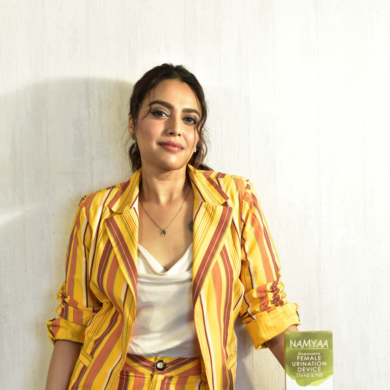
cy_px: 272
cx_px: 196
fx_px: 816
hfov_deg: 26.9
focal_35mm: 64
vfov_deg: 26.7
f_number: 2.8
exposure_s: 1/200
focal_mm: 50
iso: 400
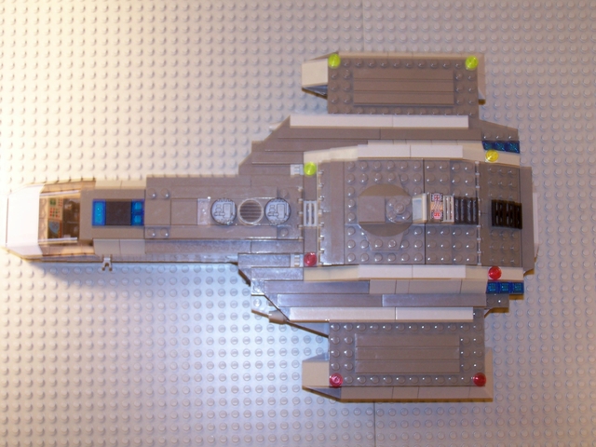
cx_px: 298
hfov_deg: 30.3
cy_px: 224
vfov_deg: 22.9
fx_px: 1102
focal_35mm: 64
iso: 80
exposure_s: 1/2
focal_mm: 10.7
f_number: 3.2
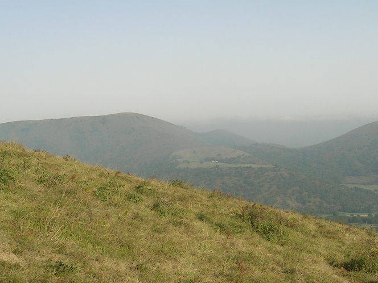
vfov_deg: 27.0
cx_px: 260
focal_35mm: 54
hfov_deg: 35.1
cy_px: 160
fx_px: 590
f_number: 4.8
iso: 50
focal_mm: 5.4
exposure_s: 1/417
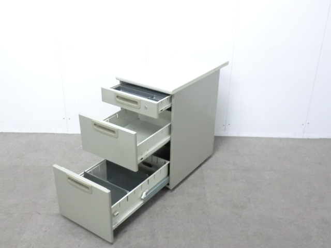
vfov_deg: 37.7
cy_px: 124
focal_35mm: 38
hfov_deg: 49.0
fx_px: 363
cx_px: 166
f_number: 3.9
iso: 800
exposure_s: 1/30
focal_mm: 6.9
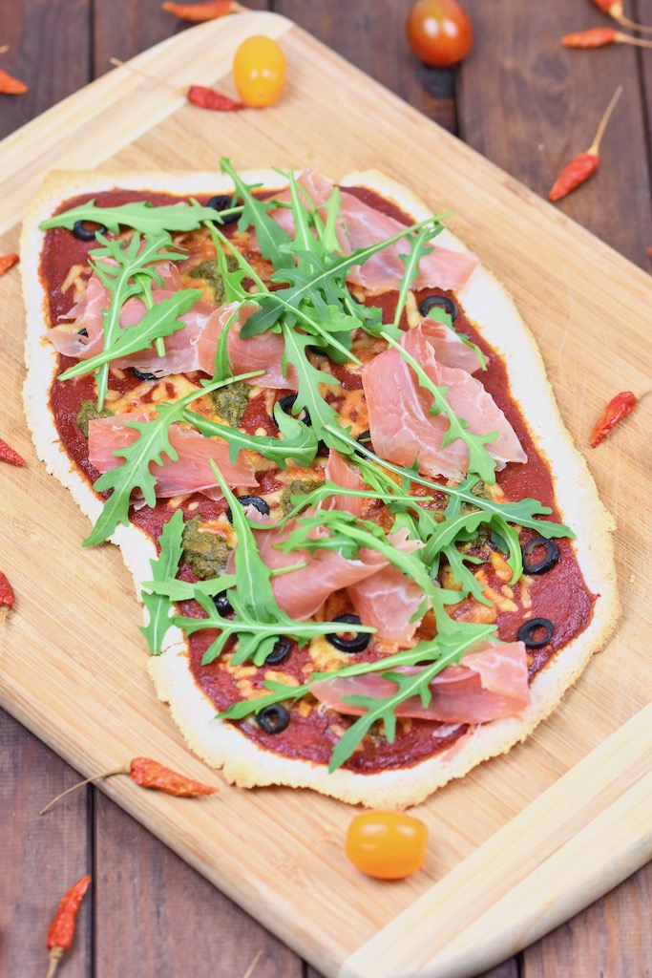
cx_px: 326
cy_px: 489
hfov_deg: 8.7
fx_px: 4277
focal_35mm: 158
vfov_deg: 13.0
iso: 400
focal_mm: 105
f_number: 5
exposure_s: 1/100
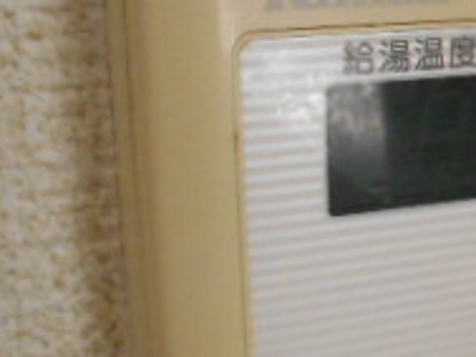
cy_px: 236
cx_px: 609
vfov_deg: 16.8
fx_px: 1211
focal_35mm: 88
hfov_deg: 20.4
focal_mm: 4.6
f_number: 3.2
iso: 640
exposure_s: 1/250
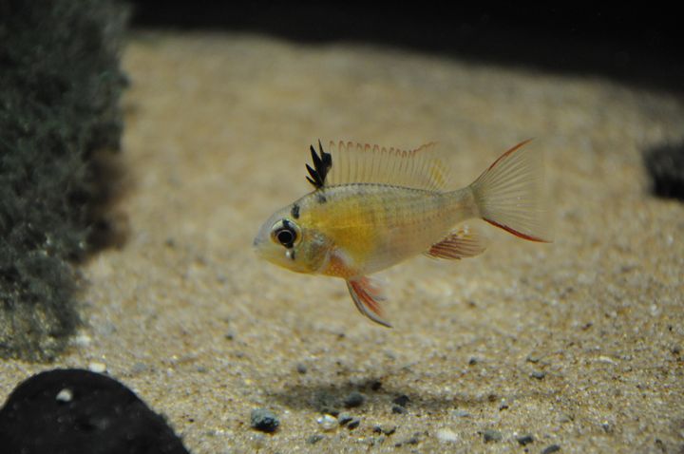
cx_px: 342
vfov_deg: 8.7
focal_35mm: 158
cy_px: 227
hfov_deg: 13.1
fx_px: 2988
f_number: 5.6
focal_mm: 105
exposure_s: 1/80
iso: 1600
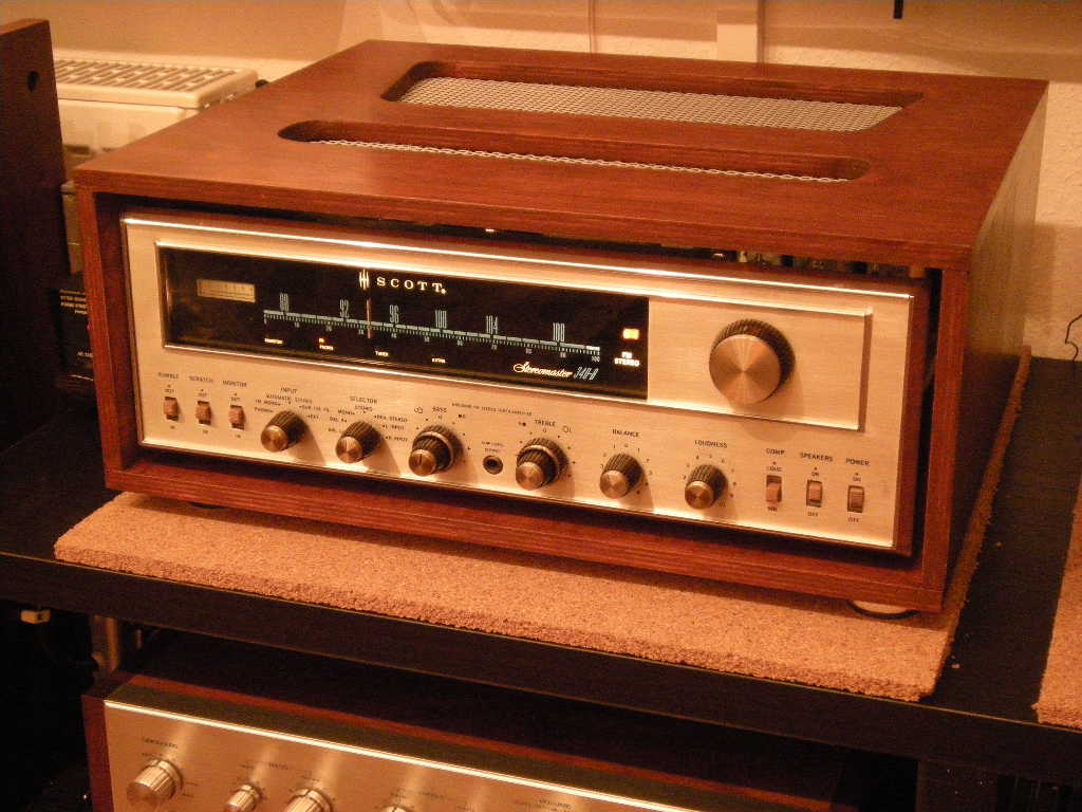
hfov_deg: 31.7
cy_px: 406
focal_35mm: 61
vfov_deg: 24.0
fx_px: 1907
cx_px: 541
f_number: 4.1
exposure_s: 1/7.9
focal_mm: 10.1
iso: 800
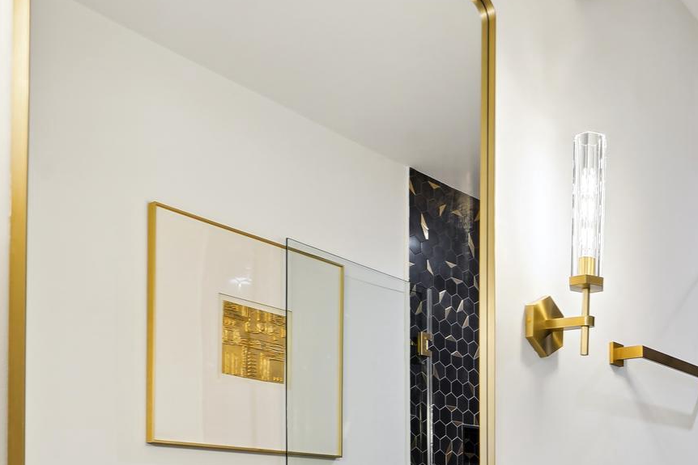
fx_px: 737
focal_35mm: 38
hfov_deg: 47.2
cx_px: 585
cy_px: 503
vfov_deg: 31.4
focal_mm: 16
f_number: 8
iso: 200
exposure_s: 1/3.33
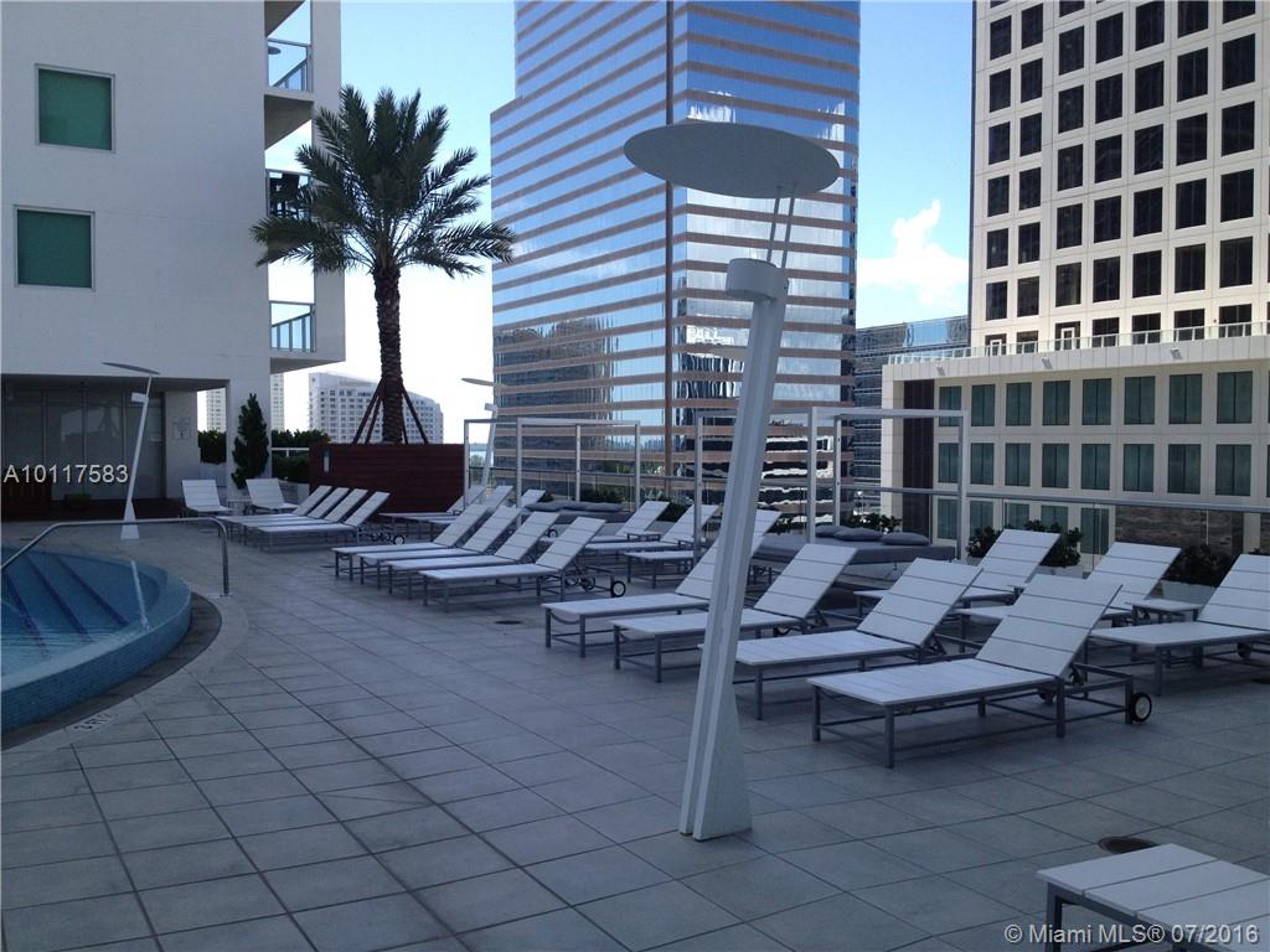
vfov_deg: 40.7
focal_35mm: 35
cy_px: 476
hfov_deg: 52.6
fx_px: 1284
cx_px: 635
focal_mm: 4.28
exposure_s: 1/1453
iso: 80
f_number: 2.4
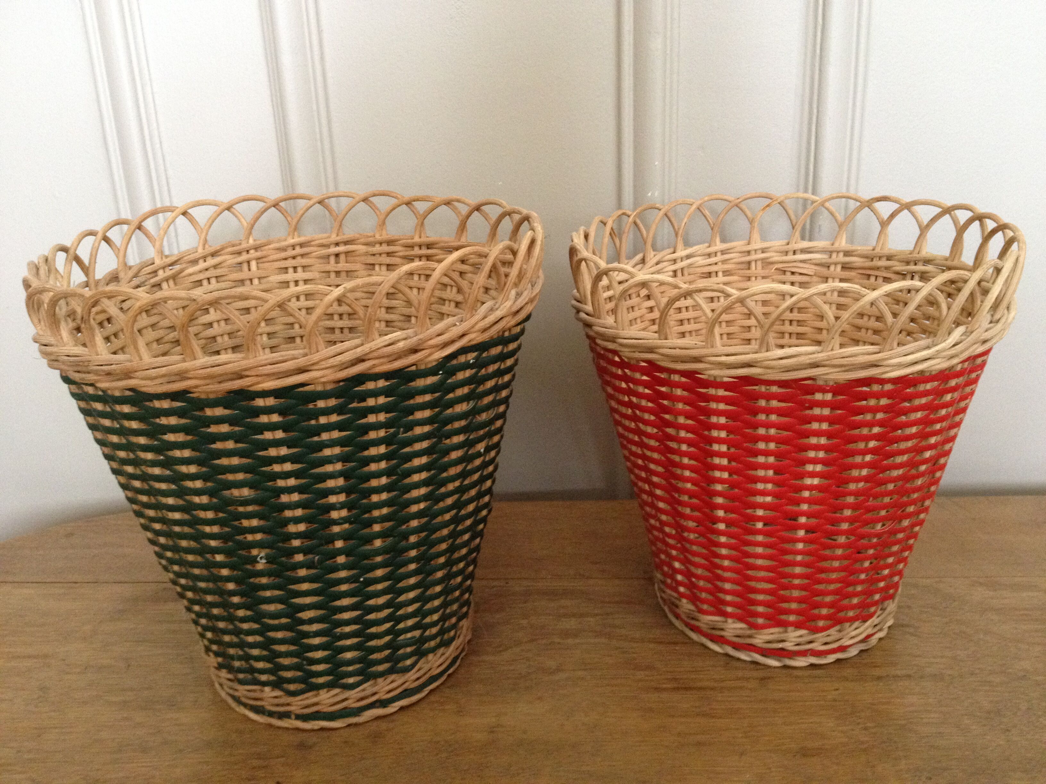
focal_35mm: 35
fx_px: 1058
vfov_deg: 40.7
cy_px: 392
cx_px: 523
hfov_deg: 52.6
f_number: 2.4
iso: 320
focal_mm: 4.28
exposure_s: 1/20
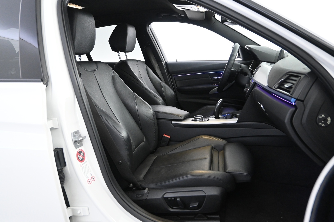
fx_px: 250
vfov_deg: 47.9
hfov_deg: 67.4
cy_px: 111
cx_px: 167
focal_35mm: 27
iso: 2500
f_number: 3.5
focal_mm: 18
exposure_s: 1/30
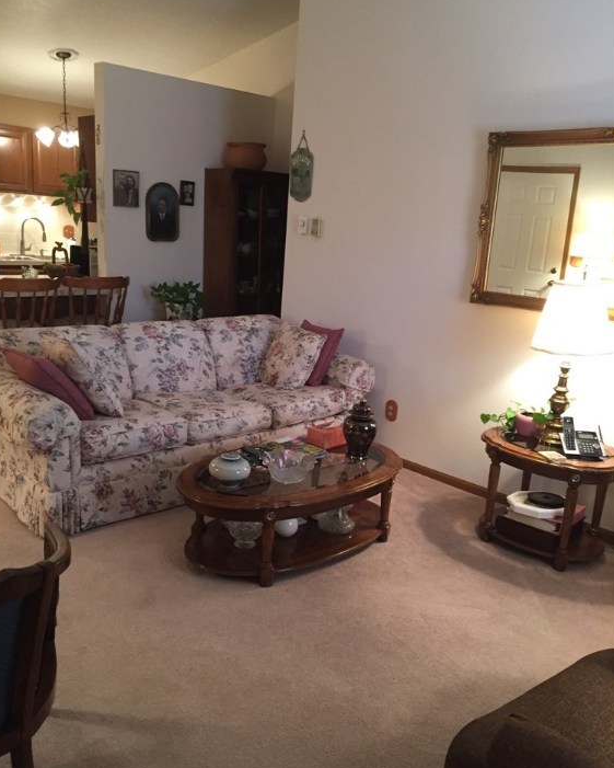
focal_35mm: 31
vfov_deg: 57.2
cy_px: 389
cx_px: 305
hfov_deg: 47.1
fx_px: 704
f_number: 2.2
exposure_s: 1/30
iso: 160
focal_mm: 4.15
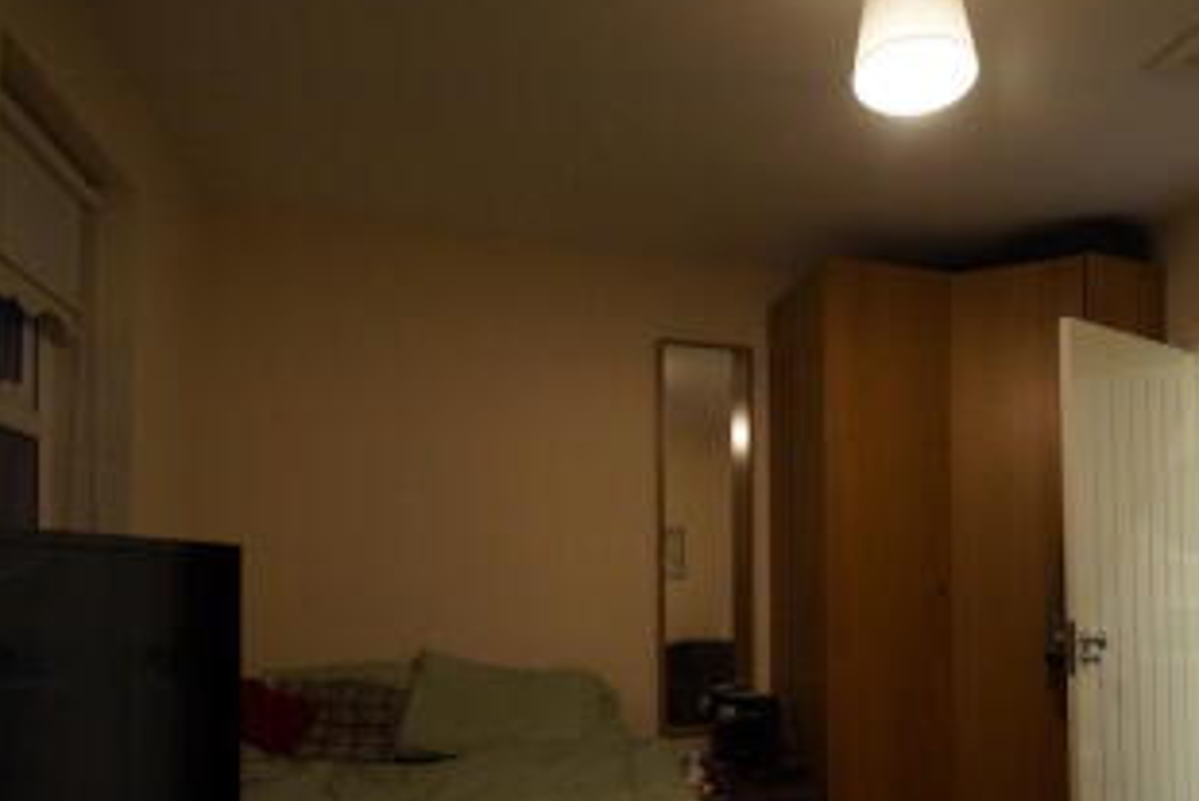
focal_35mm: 23
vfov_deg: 53.6
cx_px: 789
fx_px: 766
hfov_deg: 74.0
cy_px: 559
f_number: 4
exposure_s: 1/60
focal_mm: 10
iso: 2000
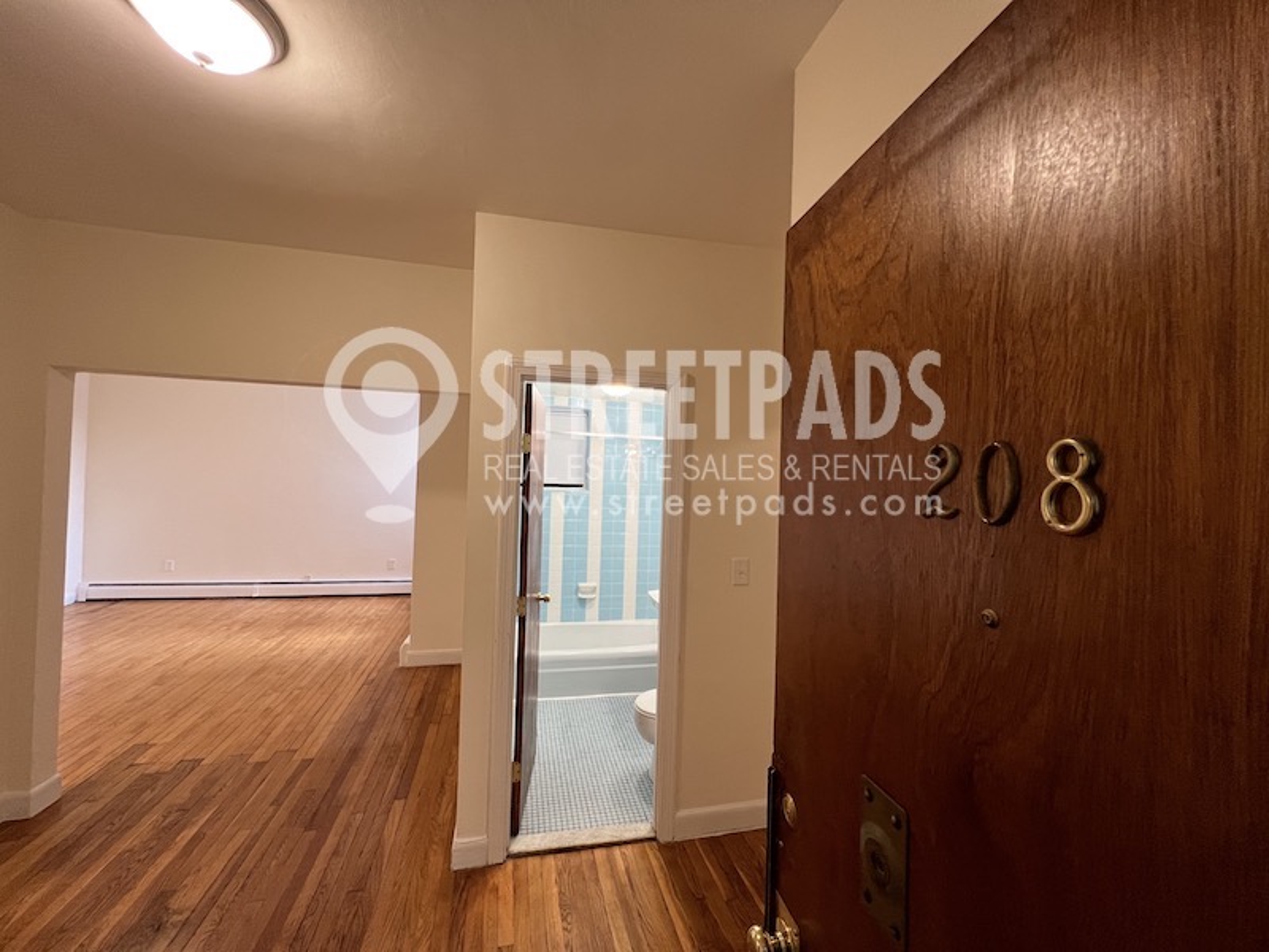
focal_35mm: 13
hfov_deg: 106.2
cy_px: 476
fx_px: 477
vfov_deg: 89.9
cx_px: 634
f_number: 1.8
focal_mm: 1.57
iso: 200
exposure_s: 1/60
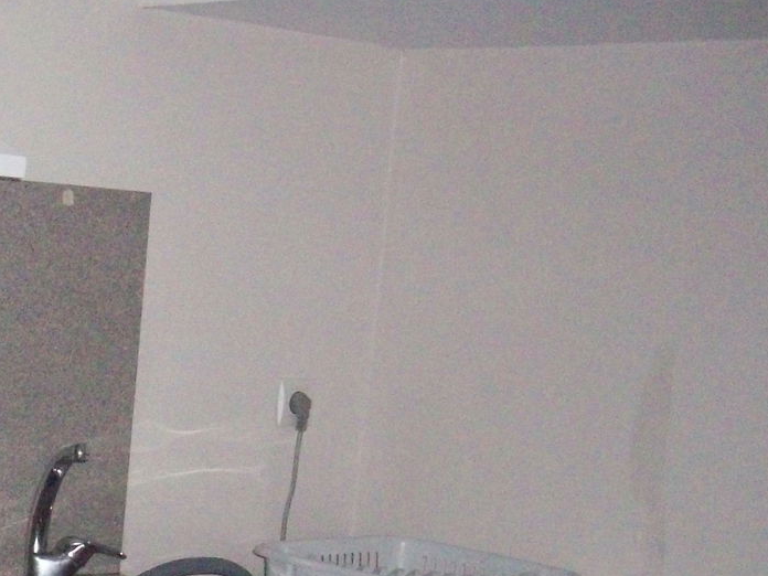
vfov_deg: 17.2
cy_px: 500
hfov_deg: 21.9
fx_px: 1886
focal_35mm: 85
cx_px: -54
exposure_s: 1/128
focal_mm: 6.2
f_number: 2.8
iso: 400
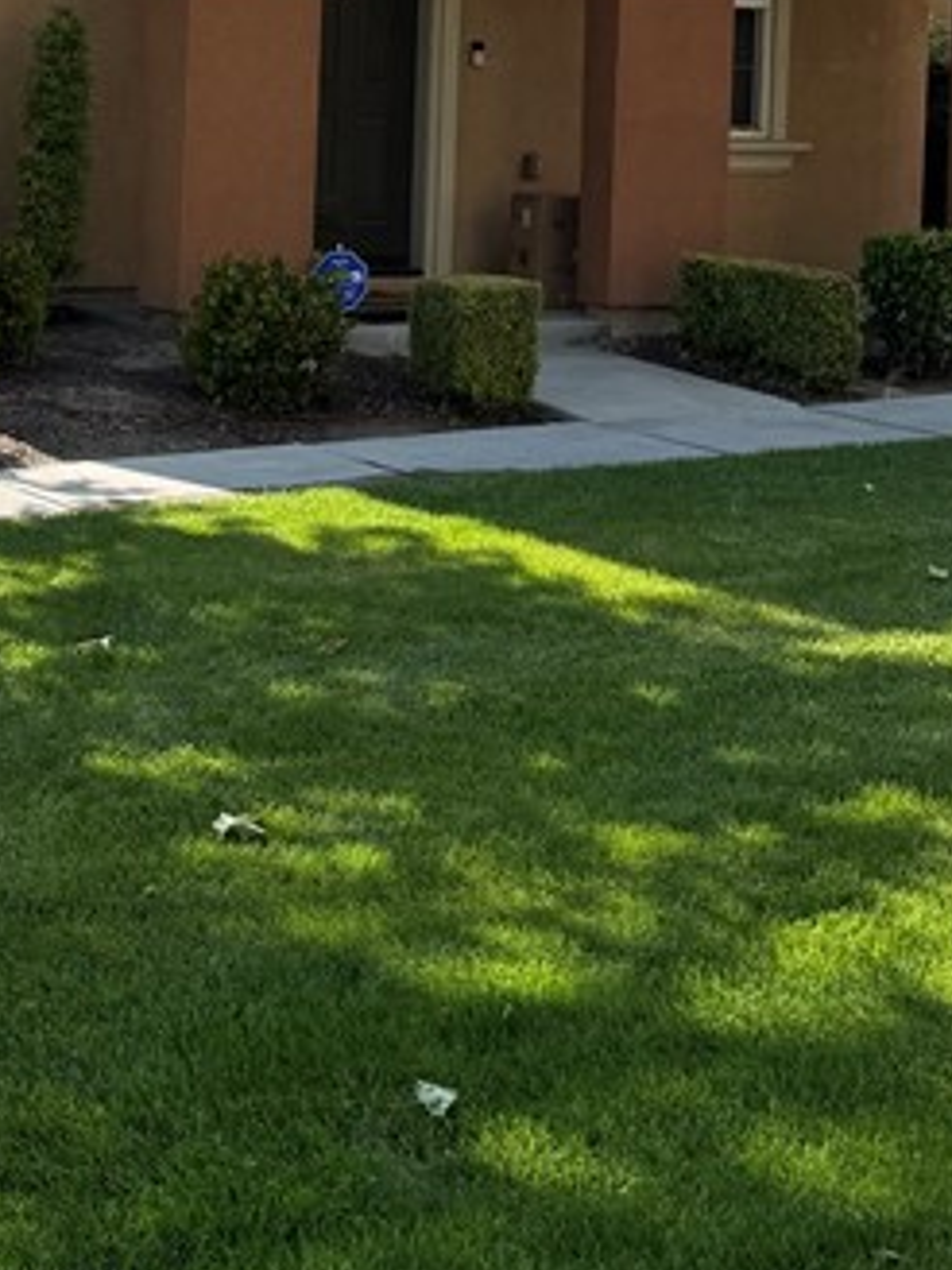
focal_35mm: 75
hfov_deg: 19.3
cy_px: 77
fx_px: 2750
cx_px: 77
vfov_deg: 25.0
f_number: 1.78
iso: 80
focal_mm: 6.76
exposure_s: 1/1597
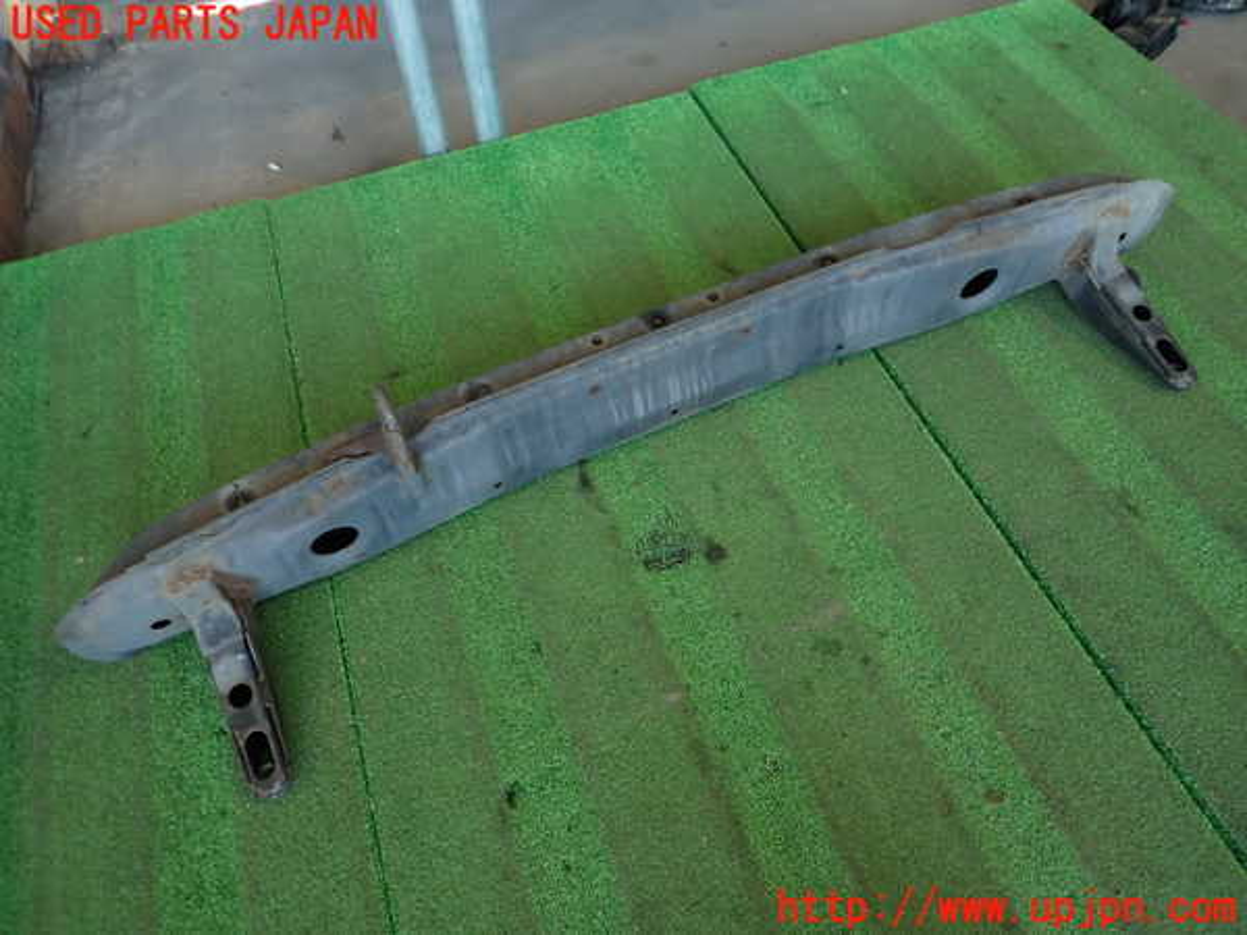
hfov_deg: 69.4
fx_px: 901
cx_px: 624
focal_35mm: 25
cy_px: 468
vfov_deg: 54.9
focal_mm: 4.5
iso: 200
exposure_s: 1/50
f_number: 2
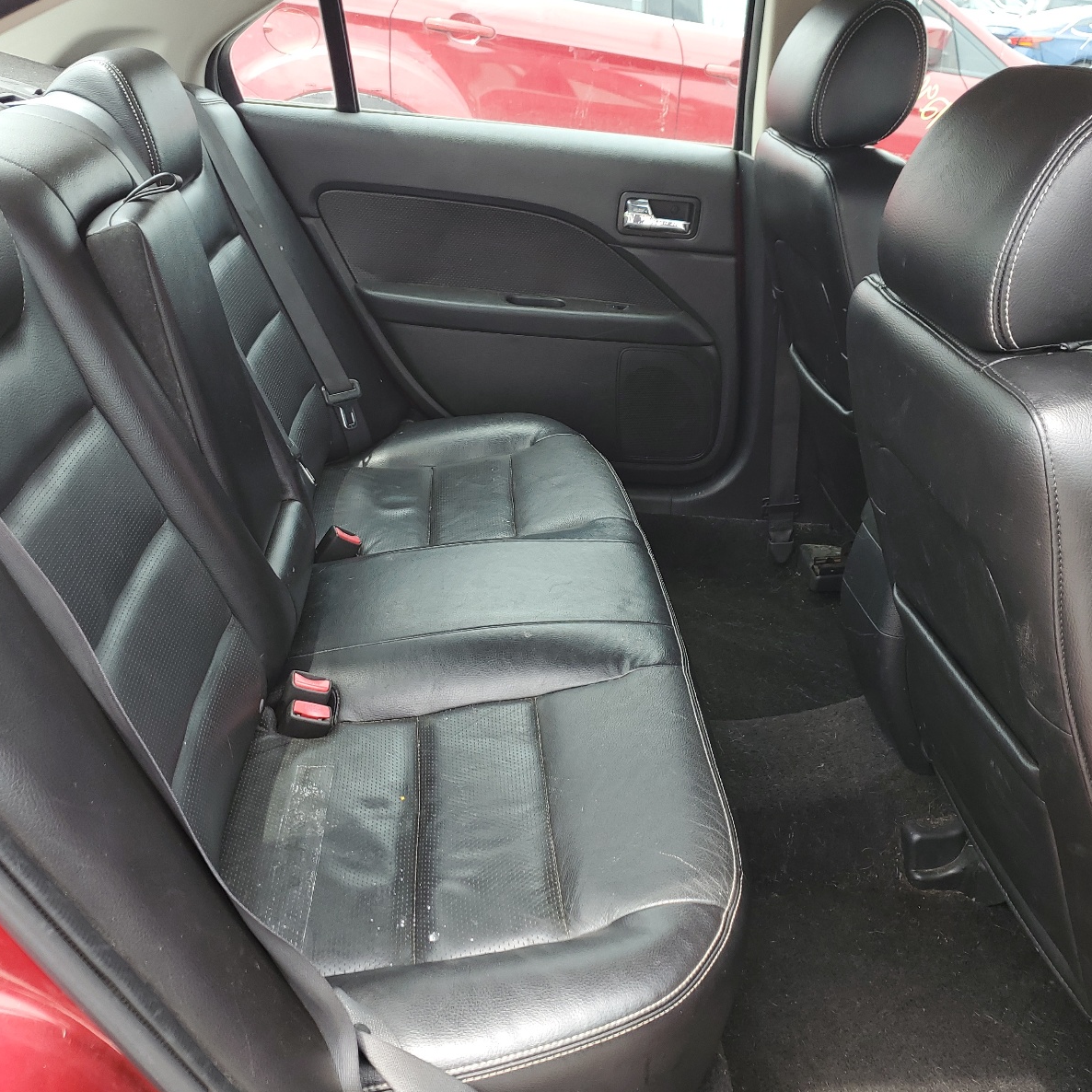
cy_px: 545
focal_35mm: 31
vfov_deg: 52.5
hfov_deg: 52.5
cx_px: 521
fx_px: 1106
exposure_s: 1/227
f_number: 1.5
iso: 50
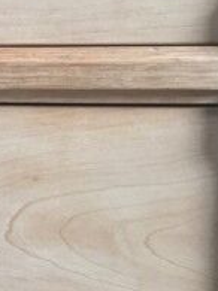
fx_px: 1068
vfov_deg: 15.4
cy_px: 245
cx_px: -160
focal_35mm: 127
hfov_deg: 11.0
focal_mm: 3.3
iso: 100
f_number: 2.4
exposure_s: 1/33
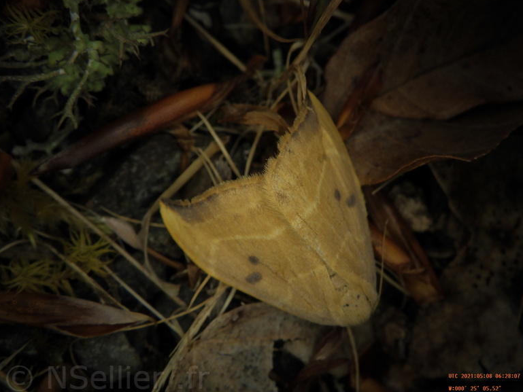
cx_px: 265
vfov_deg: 40.7
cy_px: 197
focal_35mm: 35
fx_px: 529
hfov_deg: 52.6
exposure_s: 1/1500
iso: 125
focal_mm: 6.1
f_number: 4.6
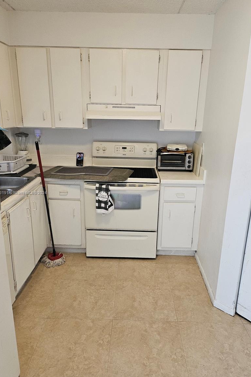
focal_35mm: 26
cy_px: 193
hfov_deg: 49.5
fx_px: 272
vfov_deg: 69.4
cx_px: 134
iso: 250
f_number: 1.8
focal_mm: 5
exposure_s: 1/120
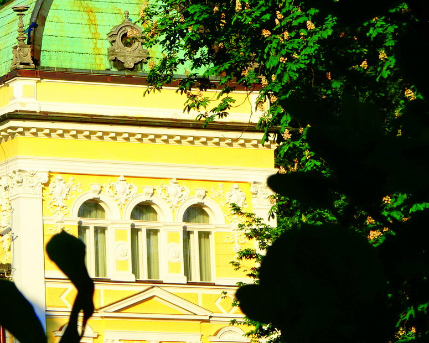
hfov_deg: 4.9
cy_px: 77
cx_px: 46
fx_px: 4964
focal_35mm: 391
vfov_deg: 4.0
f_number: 6.3
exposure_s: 1/250
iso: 80
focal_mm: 33.17
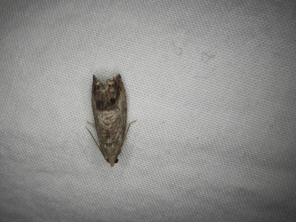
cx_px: 108
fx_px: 411
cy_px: 117
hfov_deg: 39.3
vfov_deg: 30.3
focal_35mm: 48
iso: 125
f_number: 4.6
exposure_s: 1/800
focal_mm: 6.1
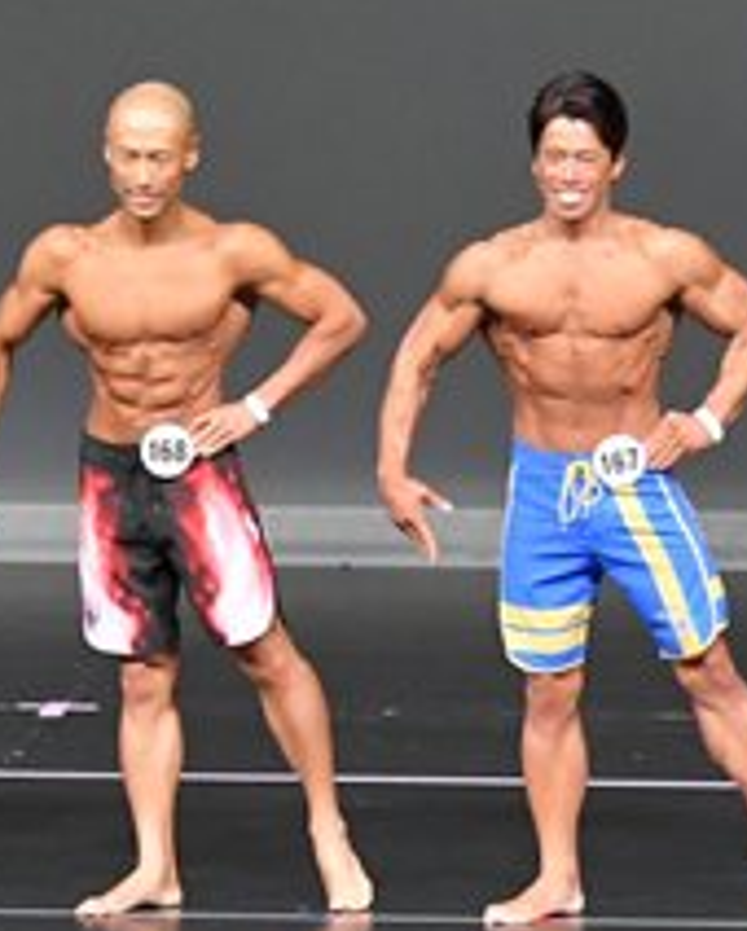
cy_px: 444
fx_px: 14184
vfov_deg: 3.8
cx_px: 55
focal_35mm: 514
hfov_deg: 3.0
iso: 5000
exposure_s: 1/400
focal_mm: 100
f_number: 5.6
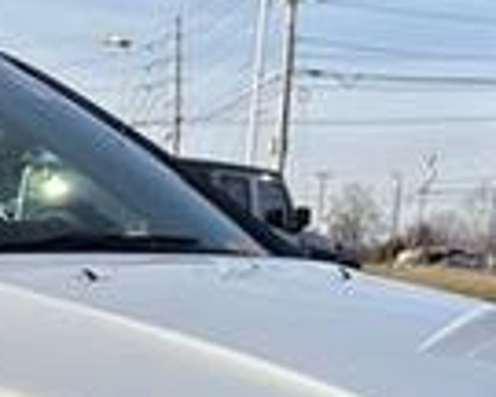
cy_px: 669
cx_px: 77
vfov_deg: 14.6
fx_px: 1395
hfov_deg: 19.9
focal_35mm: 95
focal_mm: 5.96
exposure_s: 1/4950
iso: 50
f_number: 1.6
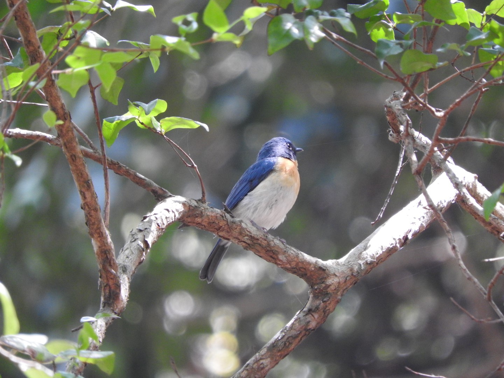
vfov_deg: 1.2
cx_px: 252
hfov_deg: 1.7
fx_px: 17472
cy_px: 189
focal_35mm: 1200
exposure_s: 1/60
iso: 500
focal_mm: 215
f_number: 6
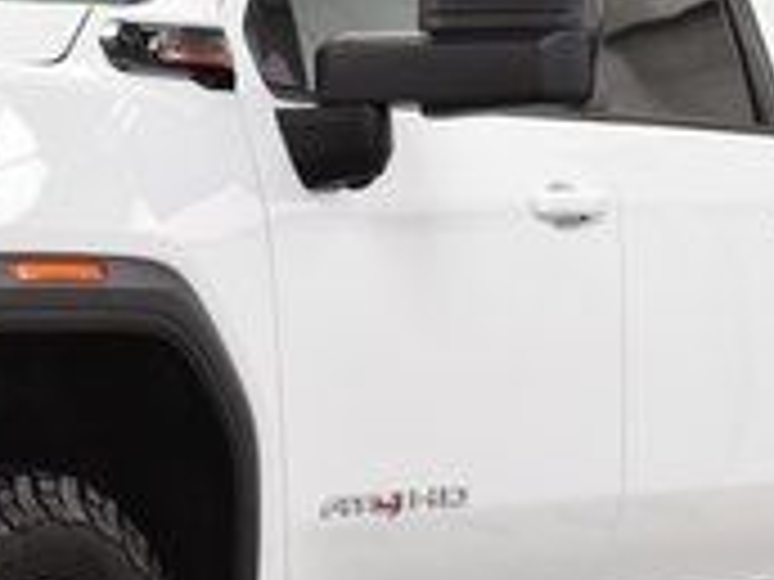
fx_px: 4199
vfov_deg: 7.9
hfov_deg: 10.4
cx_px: -68
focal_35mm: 188
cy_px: 411
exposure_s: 1/30
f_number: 7.1
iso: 800
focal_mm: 35
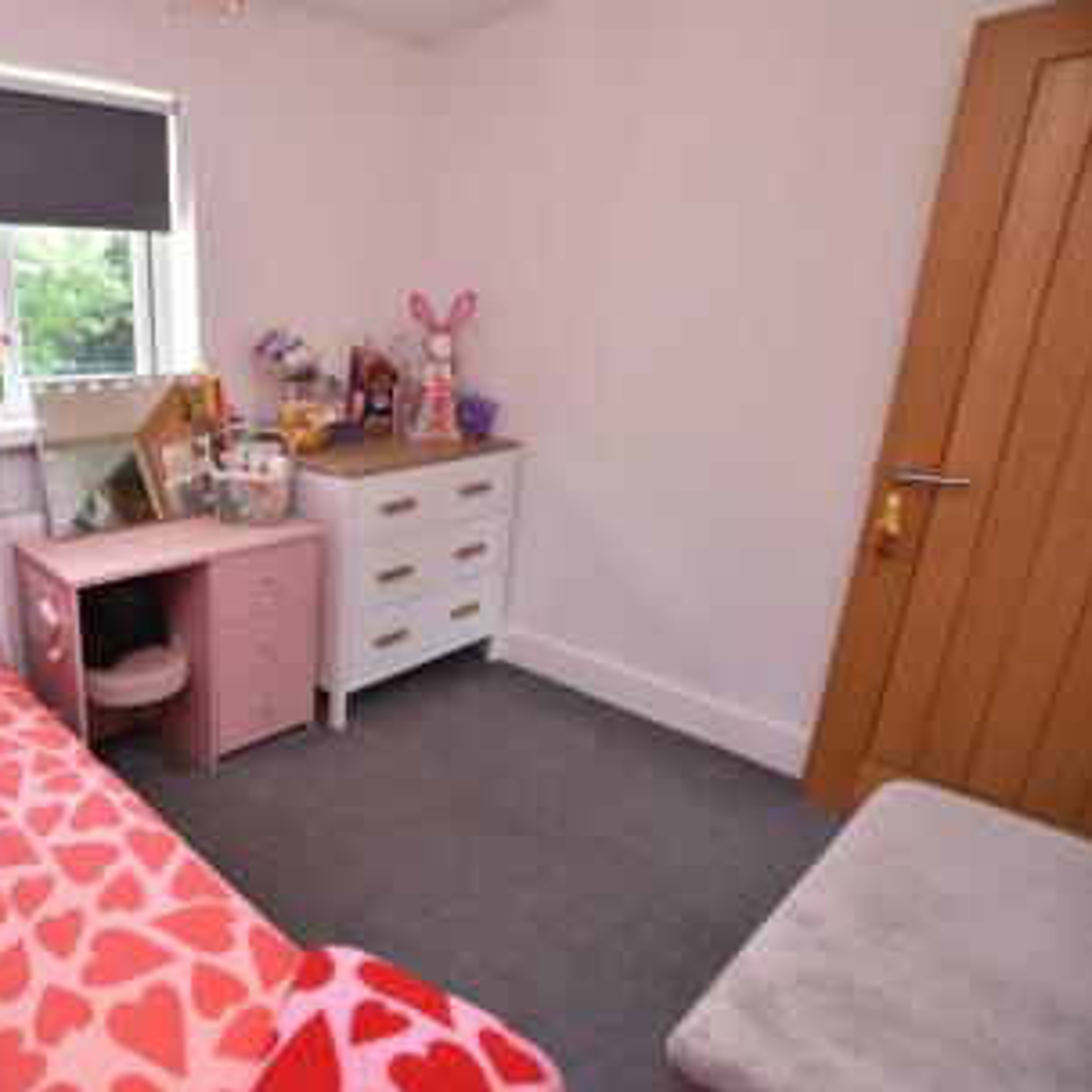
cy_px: 542
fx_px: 714
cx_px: 241
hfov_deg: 68.7
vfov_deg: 74.8
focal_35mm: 20
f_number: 3.5
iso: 100
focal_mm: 10
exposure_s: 1/25
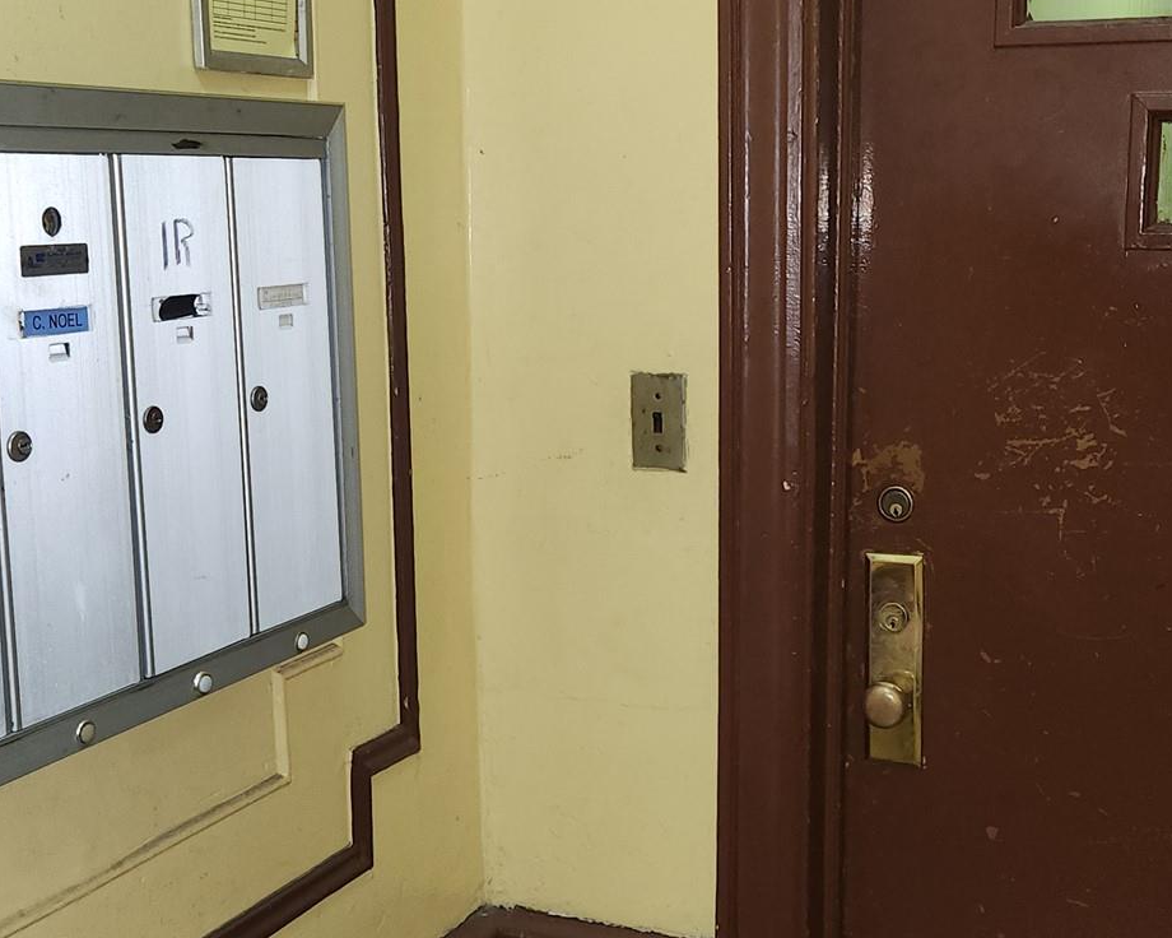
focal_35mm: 50
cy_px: 510
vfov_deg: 30.2
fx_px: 1734
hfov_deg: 37.3
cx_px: 669
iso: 100
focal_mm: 5.4
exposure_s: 1/24
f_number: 1.8
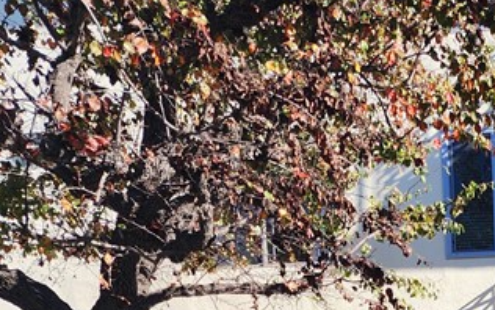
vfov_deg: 14.4
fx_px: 1066
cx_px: 700
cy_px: 568
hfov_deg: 22.4
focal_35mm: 79
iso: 12
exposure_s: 1/437
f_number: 1.8
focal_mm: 6.4
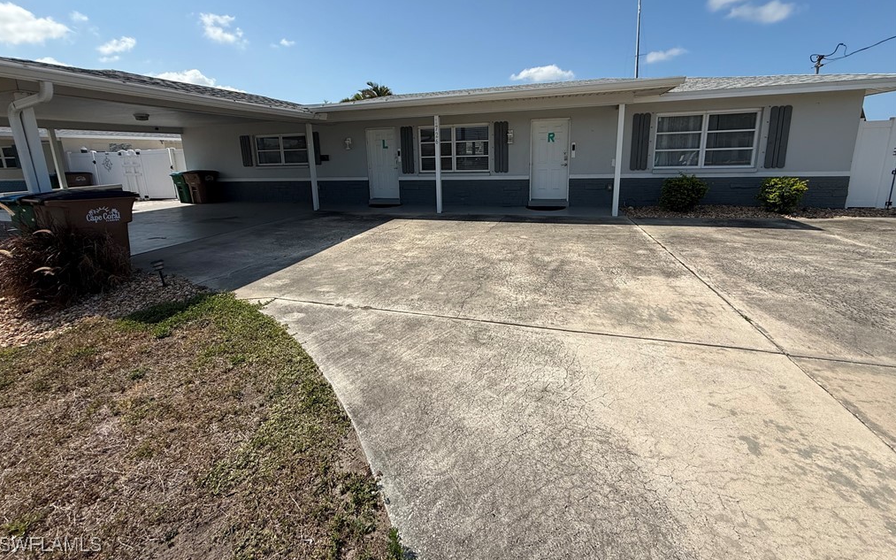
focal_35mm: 15
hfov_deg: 101.5
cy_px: 225
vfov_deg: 74.0
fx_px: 366
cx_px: 447
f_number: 2.2
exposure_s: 1/2717
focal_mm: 2.22
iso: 50
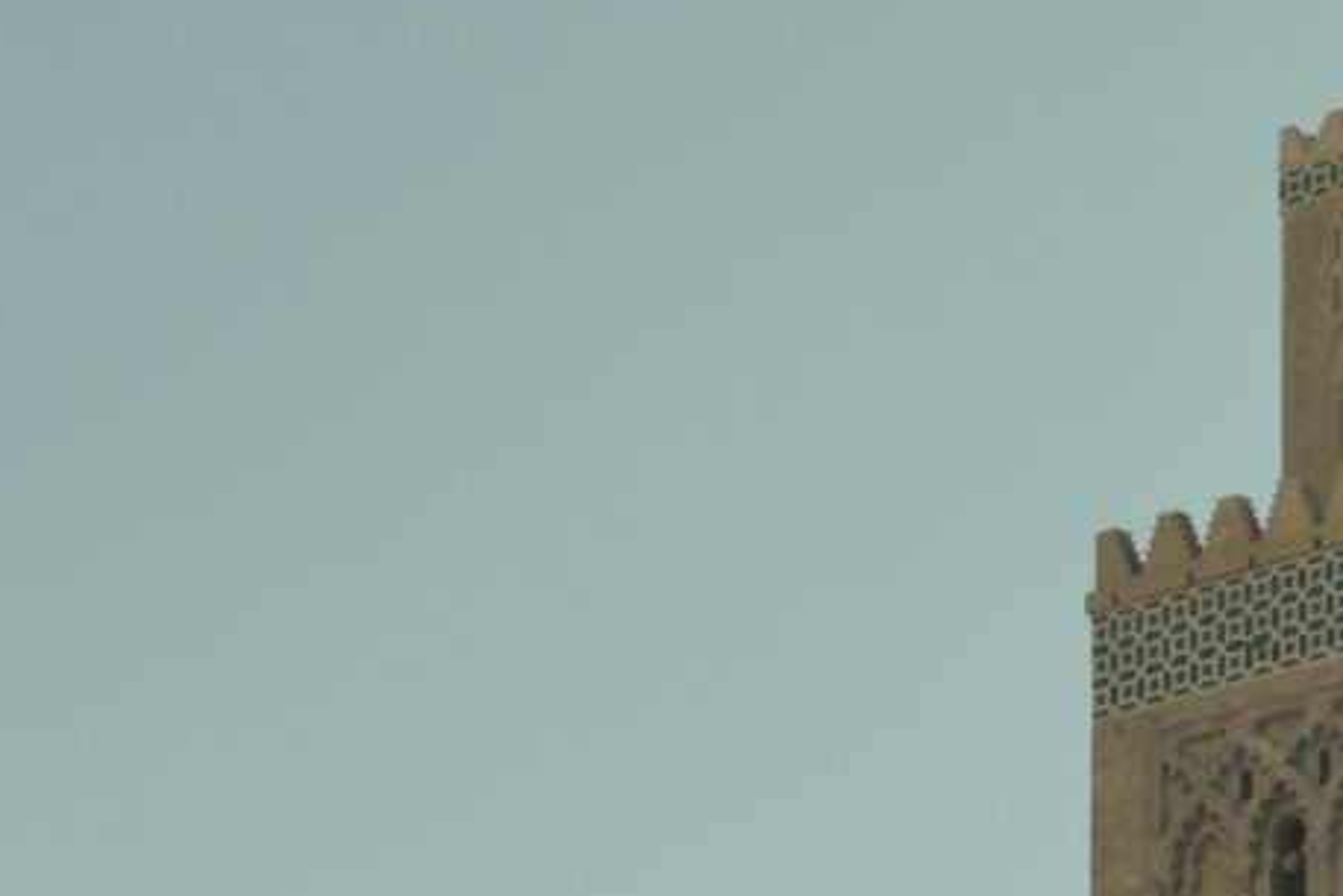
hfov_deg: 10.9
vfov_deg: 7.4
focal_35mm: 186
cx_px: 1437
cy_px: 557
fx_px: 6941
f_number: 7.1
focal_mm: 30.6
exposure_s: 1/1000
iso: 200
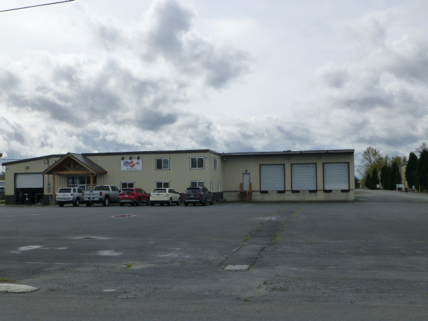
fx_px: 507
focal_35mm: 41
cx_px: 214
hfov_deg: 45.8
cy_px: 160
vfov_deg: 35.1
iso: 160
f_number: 3.9
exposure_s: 1/1600
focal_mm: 7.4
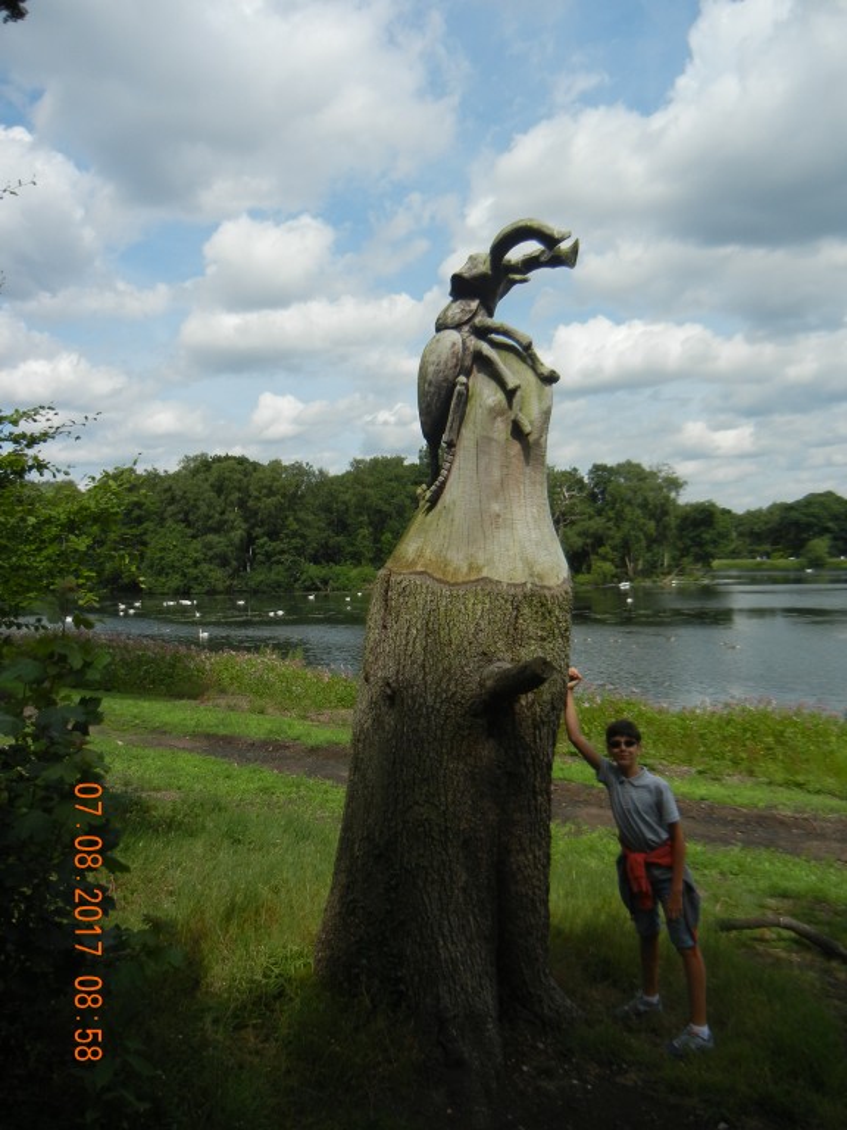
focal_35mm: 30
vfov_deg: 60.0
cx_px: 424
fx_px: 979
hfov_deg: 46.8
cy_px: 565
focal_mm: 5.4
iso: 160
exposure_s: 1/530
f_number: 7
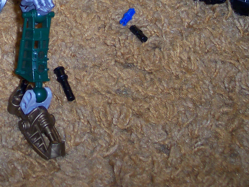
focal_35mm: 97
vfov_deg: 14.8
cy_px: -34
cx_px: -6
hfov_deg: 19.6
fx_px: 697
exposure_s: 1/30
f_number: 2.8
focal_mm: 8
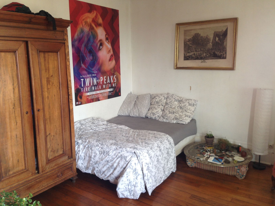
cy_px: 103
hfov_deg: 55.4
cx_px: 138
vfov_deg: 42.9
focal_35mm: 33
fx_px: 262
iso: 50
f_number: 2.4
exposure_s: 1/20
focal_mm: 4.12
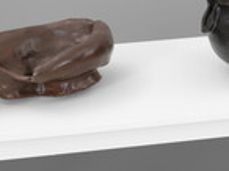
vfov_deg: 8.0
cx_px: 443
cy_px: 55
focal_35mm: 185
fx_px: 1222
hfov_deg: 10.0
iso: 64
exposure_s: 1/125
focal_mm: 50
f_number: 11
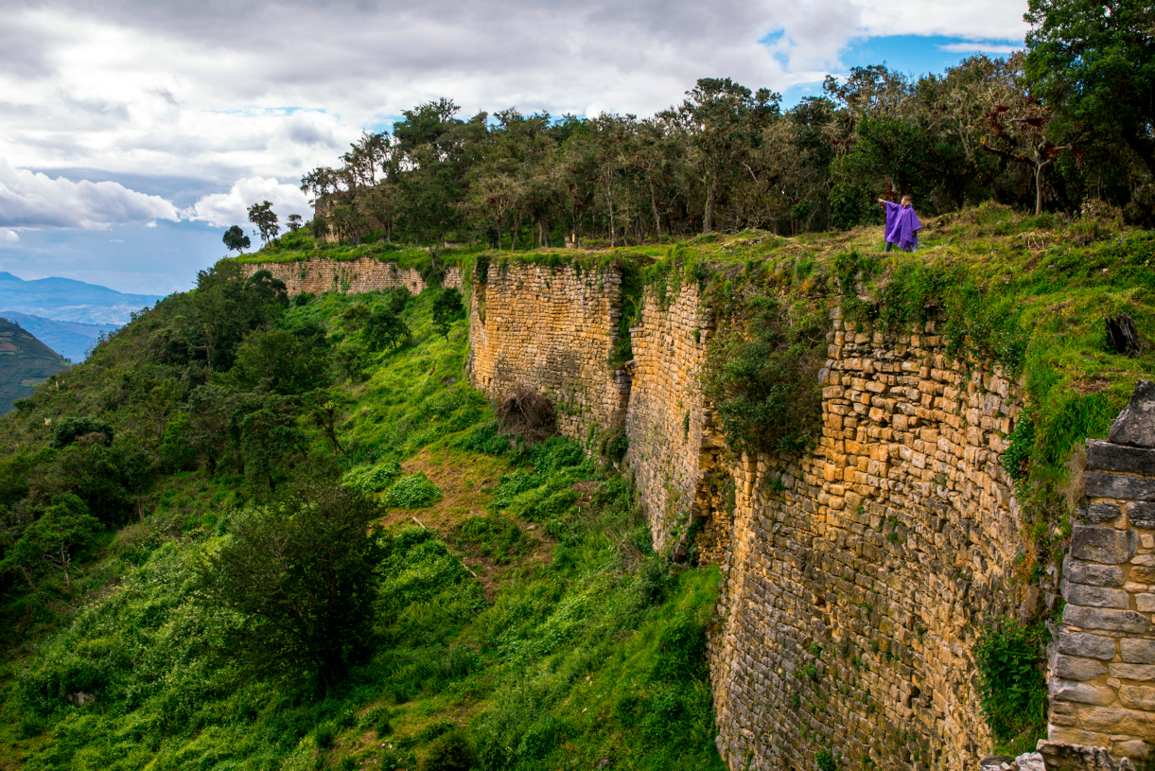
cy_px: 347
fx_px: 1380
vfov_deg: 31.2
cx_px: 500
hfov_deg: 45.3
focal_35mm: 43
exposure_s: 1/250
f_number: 8
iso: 200
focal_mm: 35
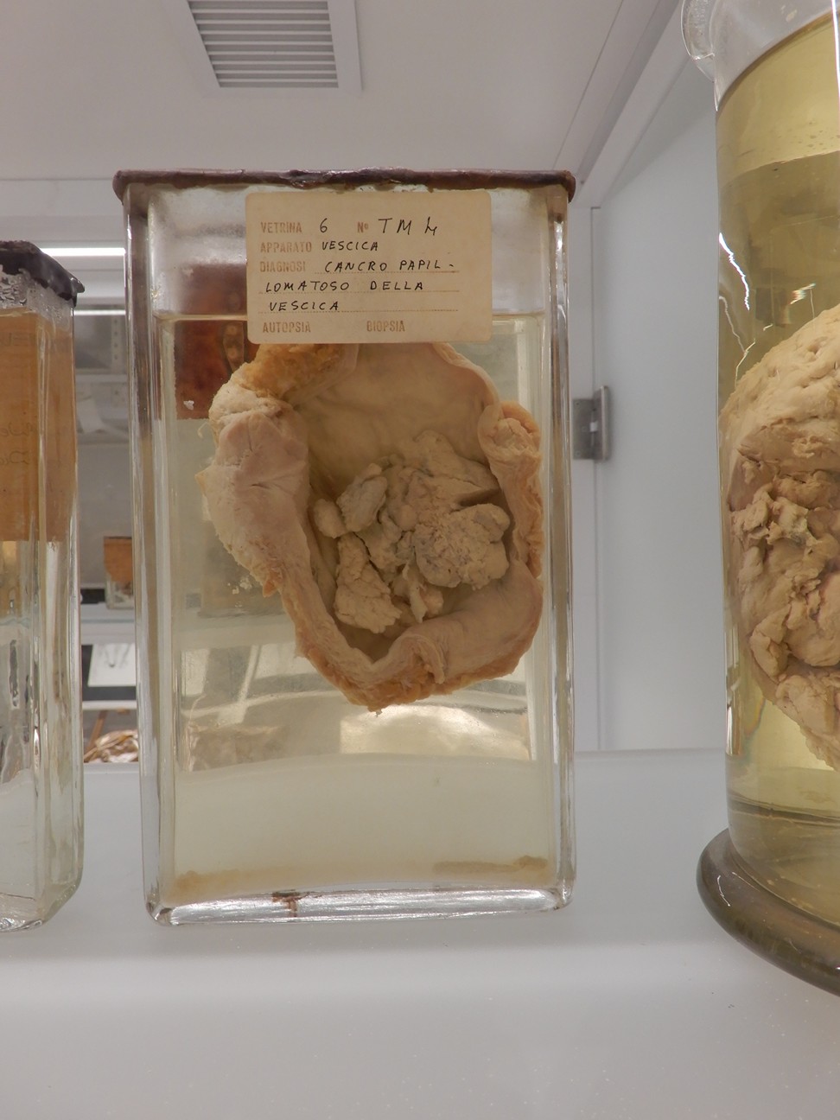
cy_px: 560
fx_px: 971
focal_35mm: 30
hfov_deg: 46.8
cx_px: 420
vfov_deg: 60.0
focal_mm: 5.4
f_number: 3.5
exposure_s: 1/30
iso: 180
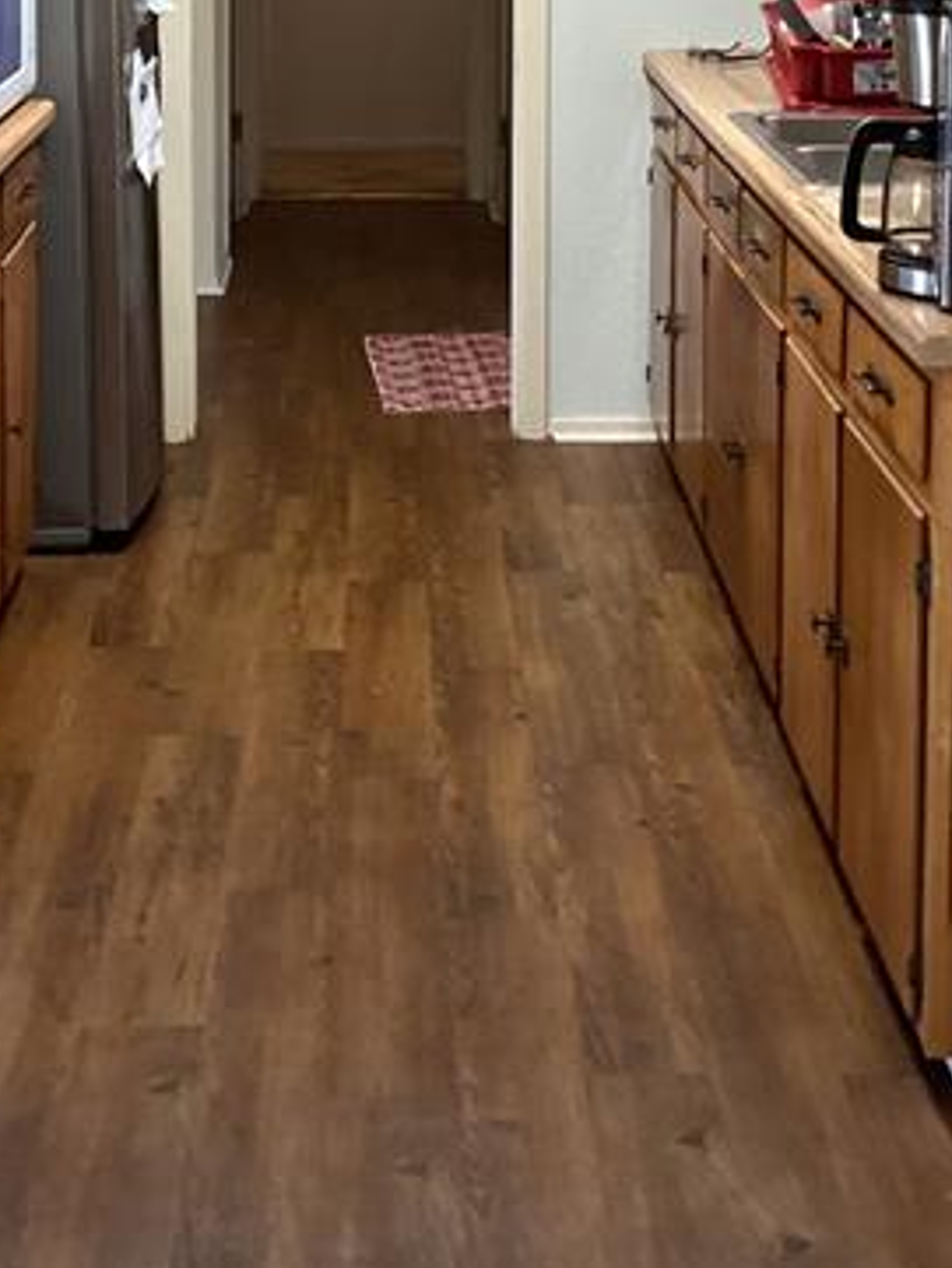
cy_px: -4
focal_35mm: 66
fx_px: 2419
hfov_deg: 22.3
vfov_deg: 27.7
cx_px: 450
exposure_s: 1/60
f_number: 2.4
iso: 400
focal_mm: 3.3
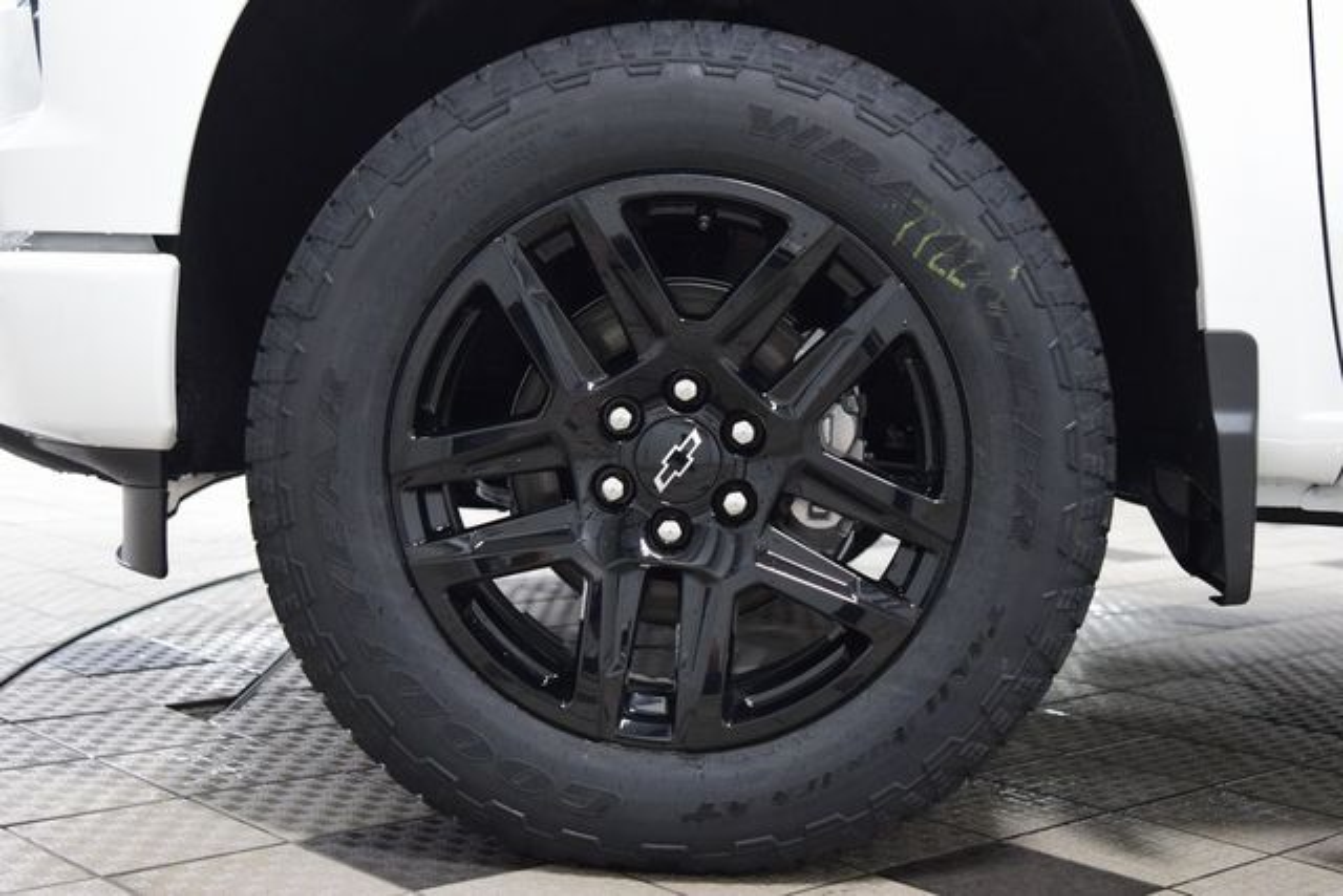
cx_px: 672
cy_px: 448
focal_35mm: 54
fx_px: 2015
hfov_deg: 36.9
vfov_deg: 25.1
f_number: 3.5
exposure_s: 1/60
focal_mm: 36
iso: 1600
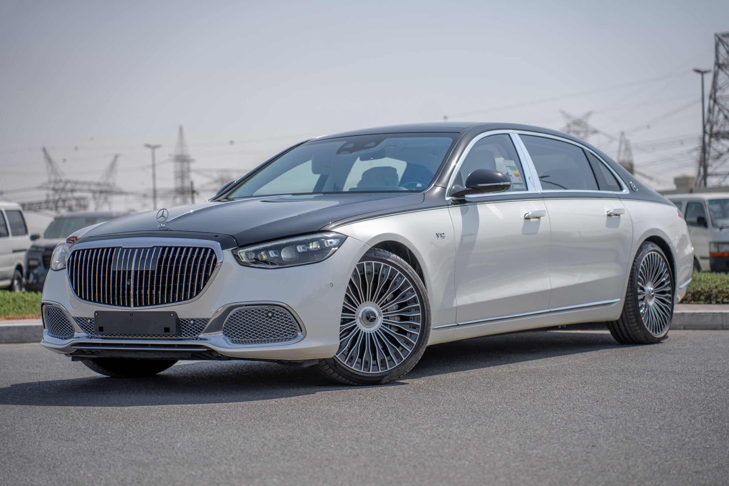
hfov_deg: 27.0
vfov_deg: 18.2
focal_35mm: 75
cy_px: 243
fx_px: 1519
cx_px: 364
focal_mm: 75
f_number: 2.8
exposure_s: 1/1500
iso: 100
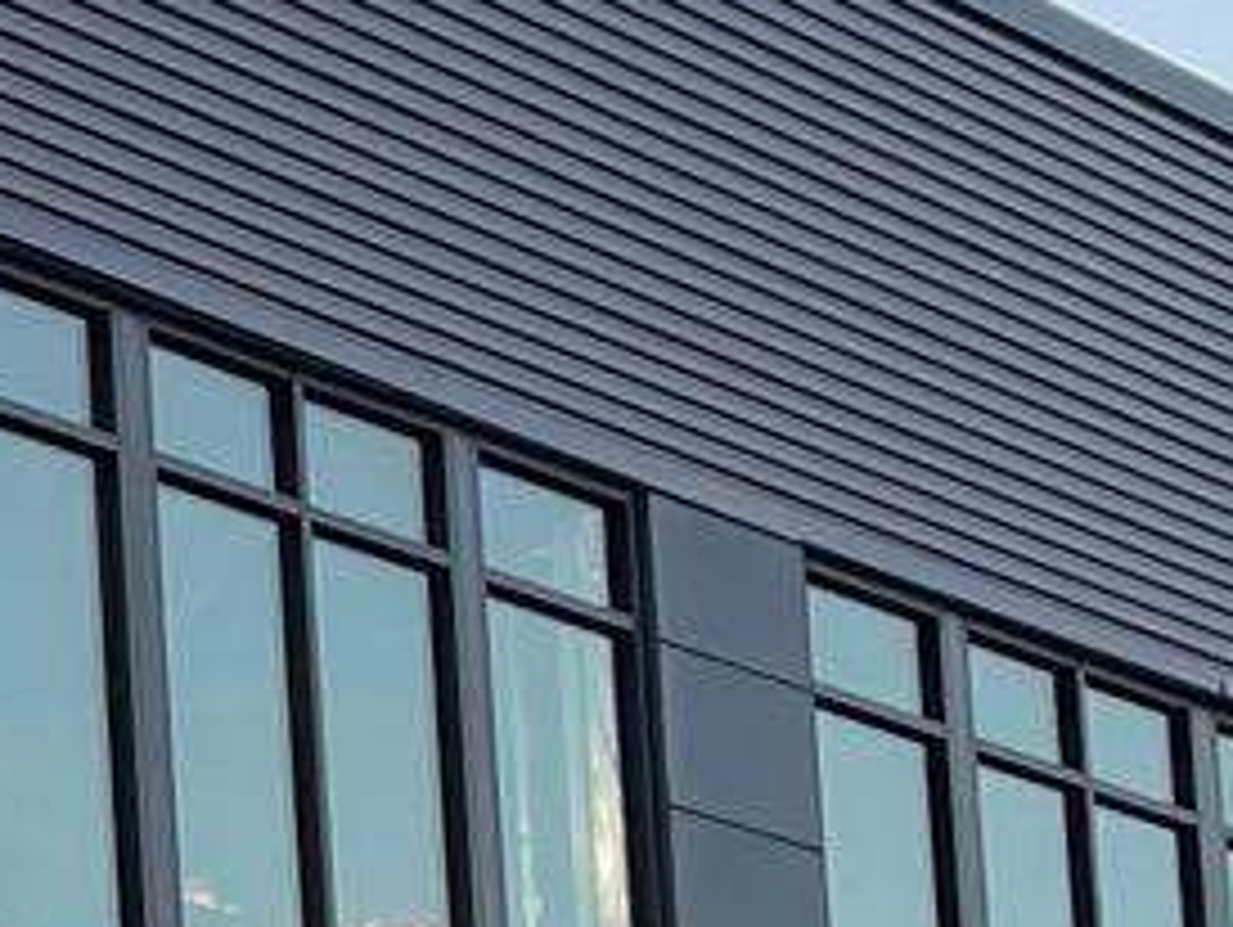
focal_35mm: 194
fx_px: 6916
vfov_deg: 7.3
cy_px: 1984
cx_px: -1390
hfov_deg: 9.4
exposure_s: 1/121
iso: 64
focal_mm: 4.2
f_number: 1.6
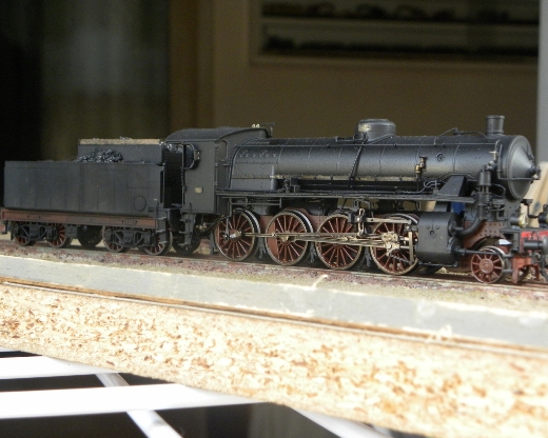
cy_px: 220
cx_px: 281
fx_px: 989
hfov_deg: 31.0
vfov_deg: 25.0
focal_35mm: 61
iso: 315
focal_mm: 10.3
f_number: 3.5
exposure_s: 1/60
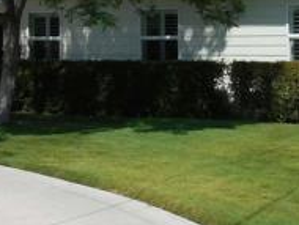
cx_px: 140
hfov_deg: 23.3
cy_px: -14
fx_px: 726
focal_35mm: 84
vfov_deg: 17.1
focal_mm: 4.5
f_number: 3.3
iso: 125
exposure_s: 1/2000
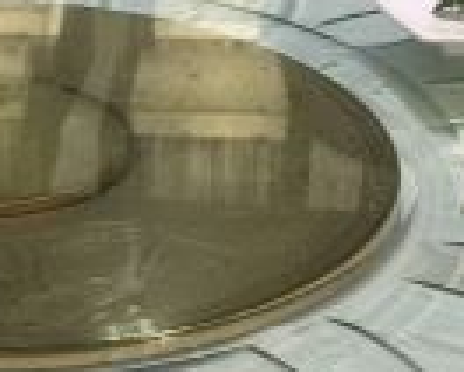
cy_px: 405
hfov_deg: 12.7
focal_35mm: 150
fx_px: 2063
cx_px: -7
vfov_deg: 10.2
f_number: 2.2
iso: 50
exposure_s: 1/17
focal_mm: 4.15
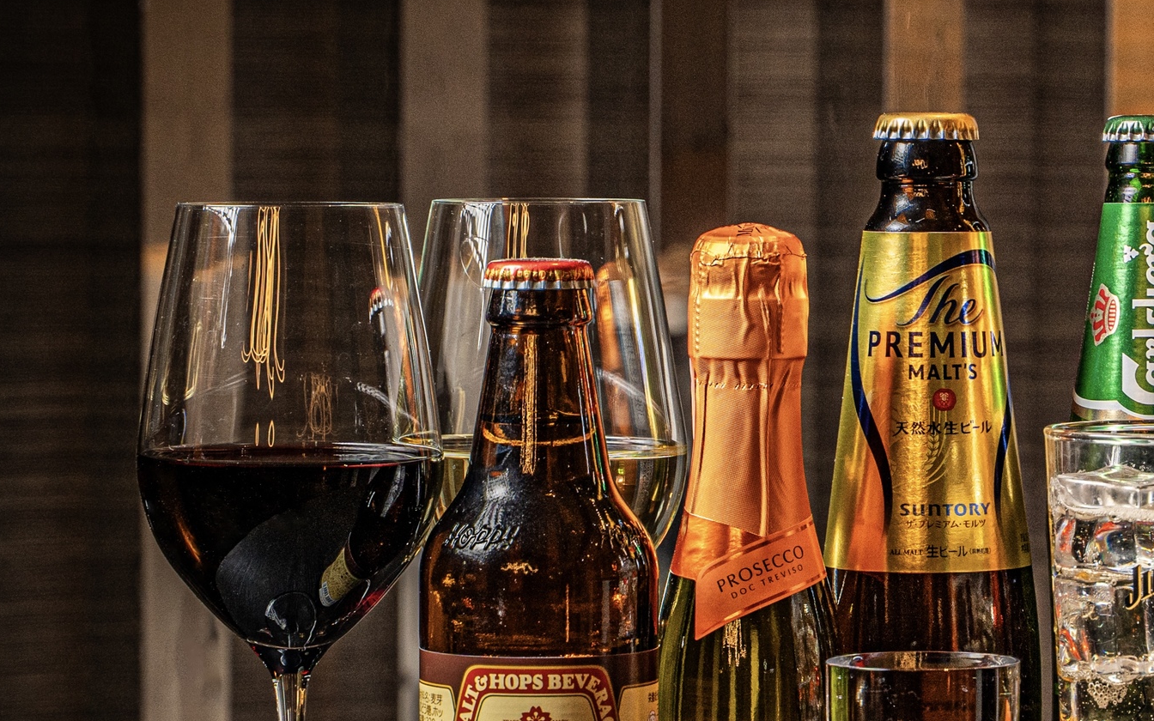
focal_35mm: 167
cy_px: 402
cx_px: 1018
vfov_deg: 7.9
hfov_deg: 12.5
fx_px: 5252
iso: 800
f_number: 9
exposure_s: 1/60
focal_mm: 75
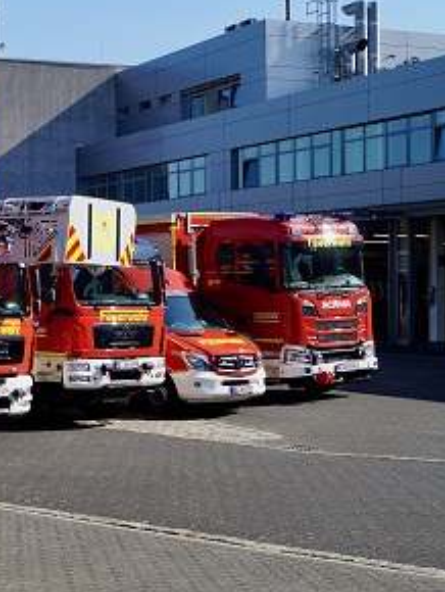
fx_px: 1215
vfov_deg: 27.3
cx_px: -84
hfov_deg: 19.6
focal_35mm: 71
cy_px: 251
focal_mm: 26
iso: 100
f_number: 10
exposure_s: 1/160
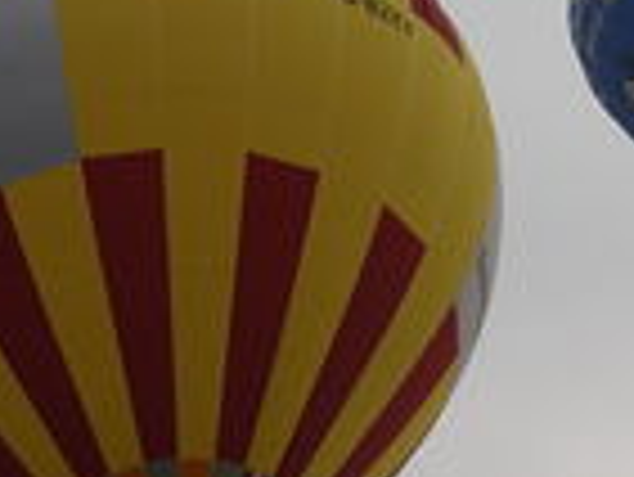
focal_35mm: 300
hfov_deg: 6.6
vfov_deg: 5.0
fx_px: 5499
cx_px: 459
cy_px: 248
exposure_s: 1/108
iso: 100
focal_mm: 27.3
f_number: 3.7
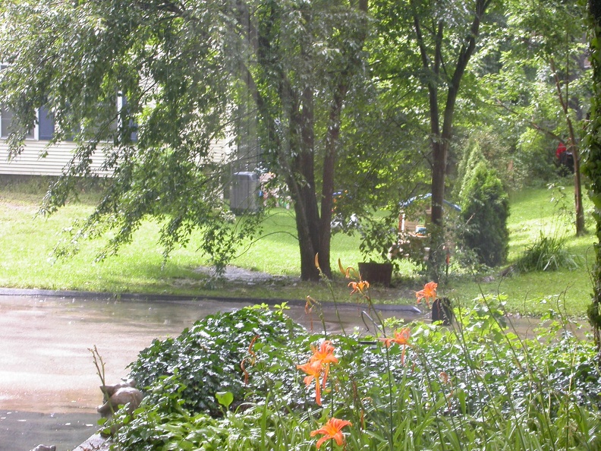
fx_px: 1510
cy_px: 226
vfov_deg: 17.0
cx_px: 300
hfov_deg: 22.5
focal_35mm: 87
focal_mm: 18
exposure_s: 1/70.8
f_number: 3.7
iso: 100
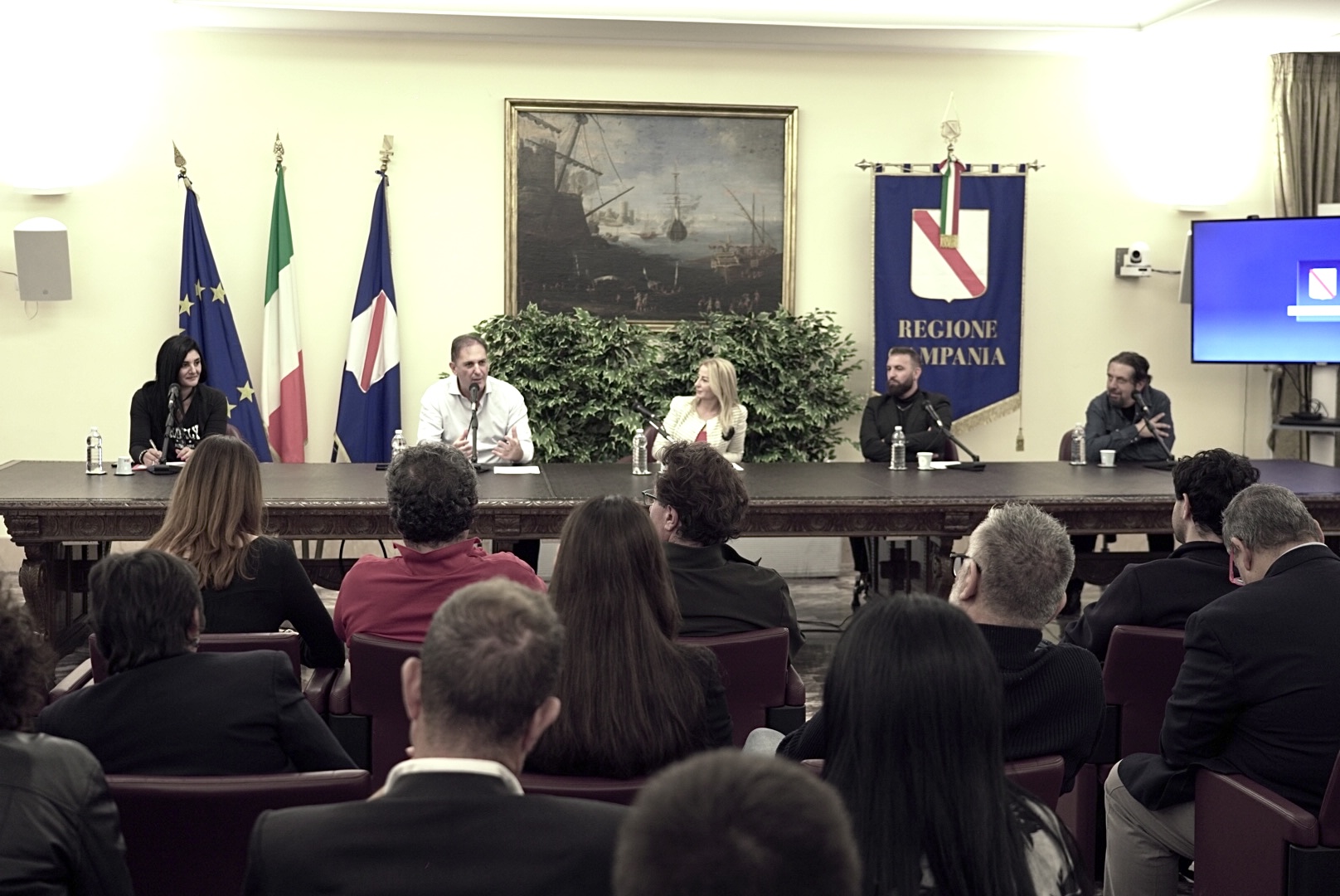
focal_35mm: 44
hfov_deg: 44.5
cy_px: 448
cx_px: 670
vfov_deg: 30.6
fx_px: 1639
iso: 800
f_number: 4
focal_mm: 44
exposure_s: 1/100
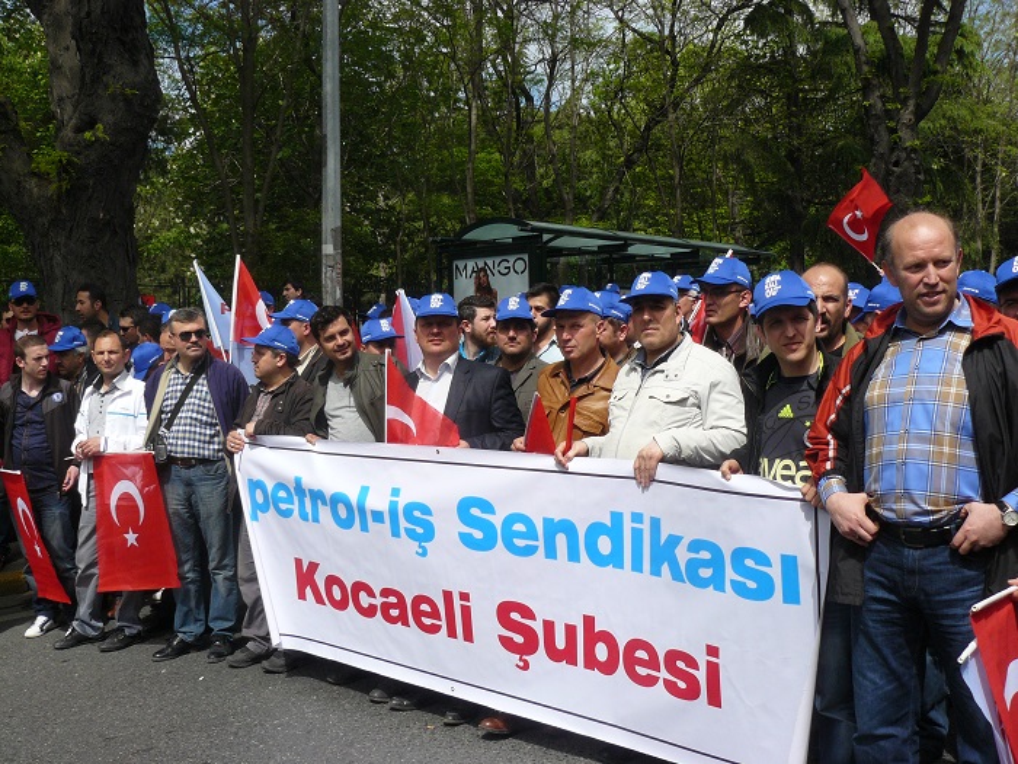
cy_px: 382
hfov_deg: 51.4
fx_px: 1059
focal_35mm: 36
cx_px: 509
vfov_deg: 39.7
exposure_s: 1/500
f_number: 5.6
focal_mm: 6
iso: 100
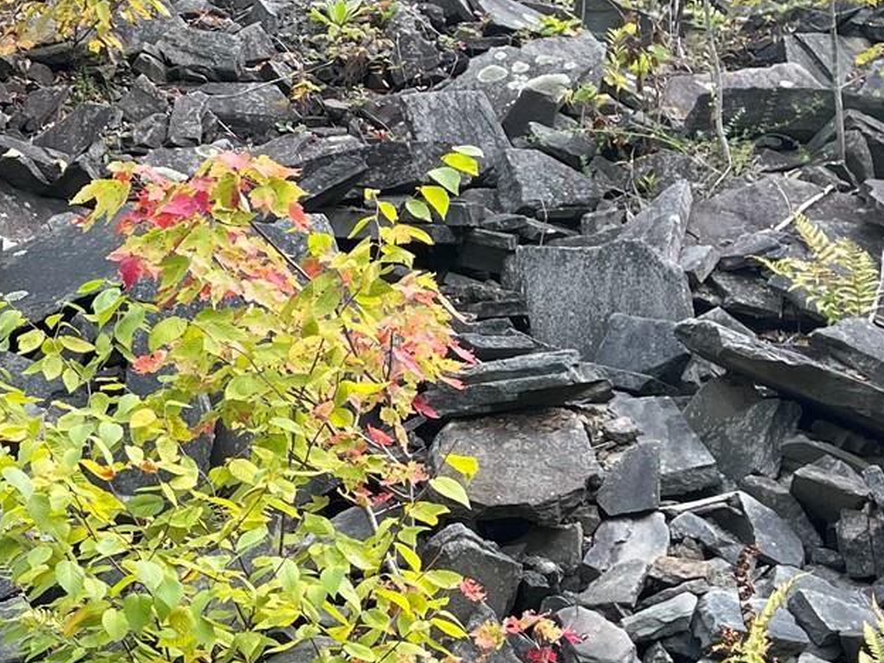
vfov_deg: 17.9
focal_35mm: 82
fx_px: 2094
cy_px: 518
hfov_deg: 21.9
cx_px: -197
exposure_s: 1/388
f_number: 1.6
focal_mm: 5.1
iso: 32
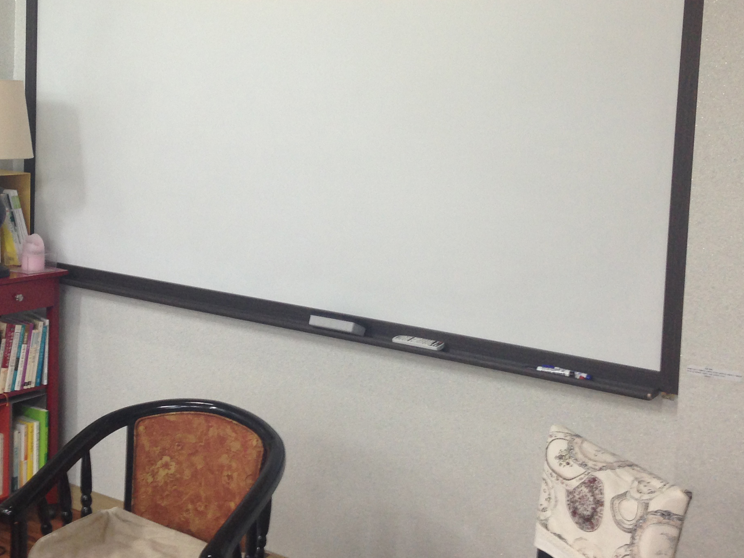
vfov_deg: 24.7
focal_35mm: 59
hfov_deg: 32.1
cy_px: 183
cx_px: 193
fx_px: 1268
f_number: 2.4
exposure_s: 1/20
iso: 80
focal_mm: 4.12
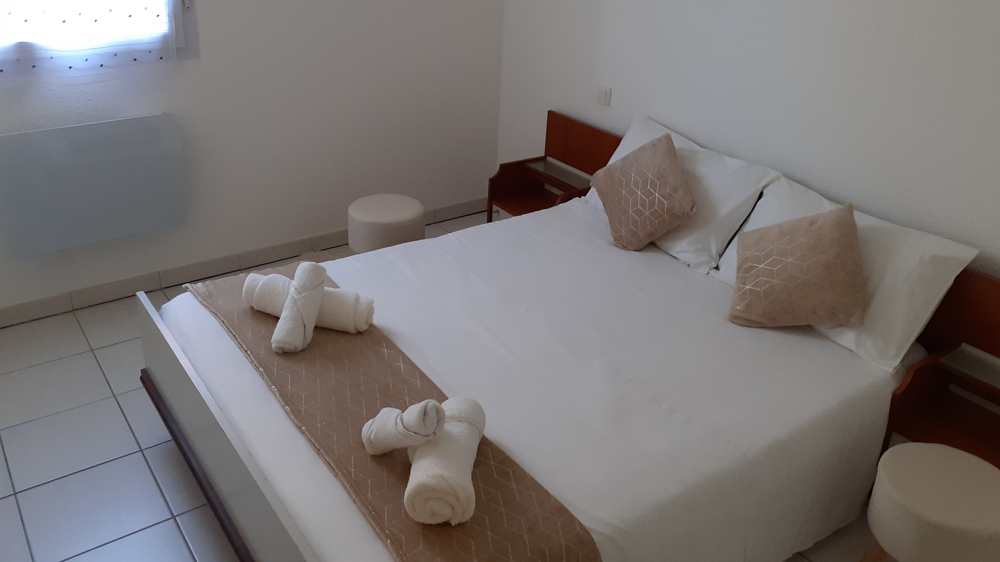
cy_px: 191
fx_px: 795
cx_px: 504
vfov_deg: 38.5
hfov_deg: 64.3
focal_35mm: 30
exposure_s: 1/50
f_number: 1.9
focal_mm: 3.6
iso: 160
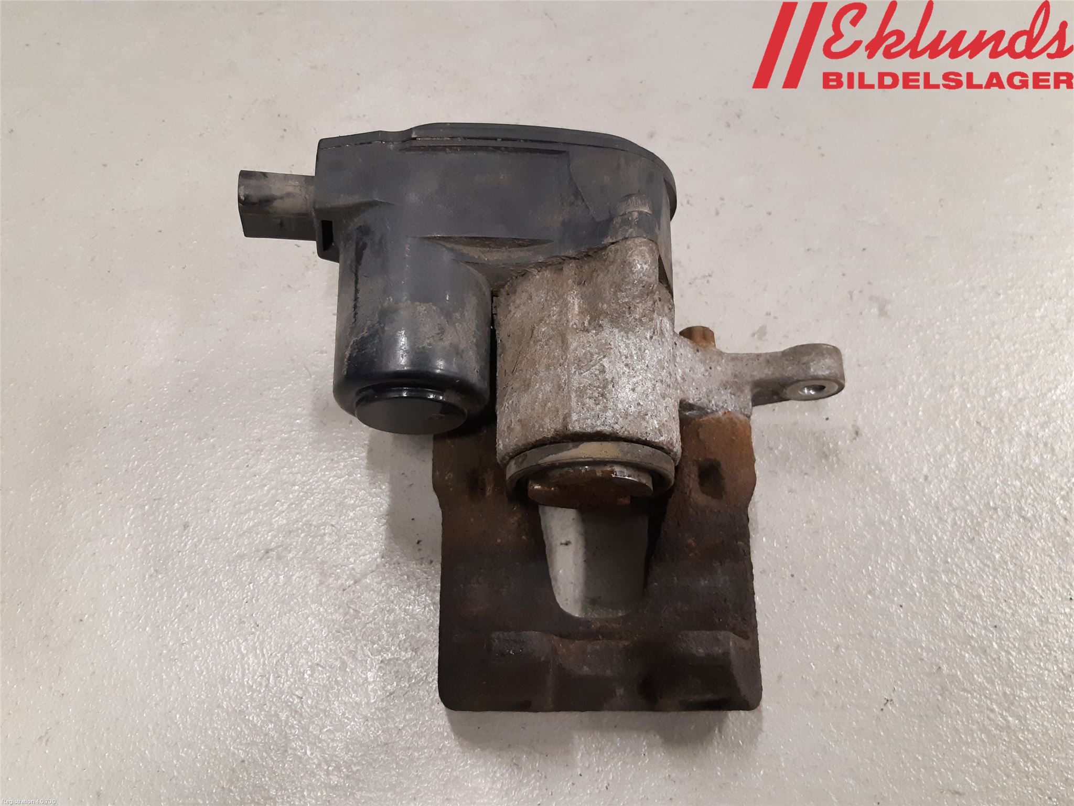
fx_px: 807
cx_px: 537
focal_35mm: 26
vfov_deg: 53.1
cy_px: 403
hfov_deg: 67.3
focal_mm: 3.93
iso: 320
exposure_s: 1/60
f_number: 1.7
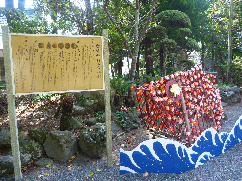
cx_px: 121
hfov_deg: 63.4
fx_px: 196
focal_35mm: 28
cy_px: 90
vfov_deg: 49.7
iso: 80
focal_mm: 4.9
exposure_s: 1/40
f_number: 3.3
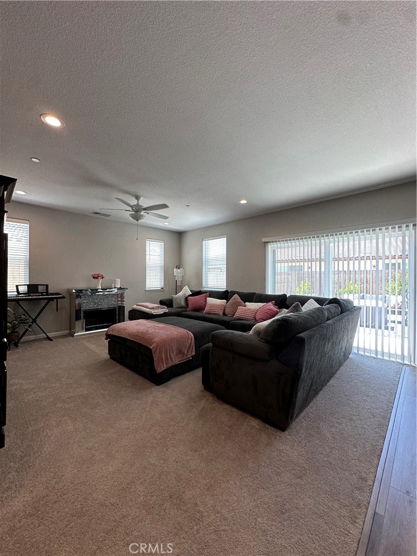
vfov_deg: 102.1
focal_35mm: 14
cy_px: 278
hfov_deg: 85.7
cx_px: 208
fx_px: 225
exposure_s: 1/120
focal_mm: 2.22
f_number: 2.2
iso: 80
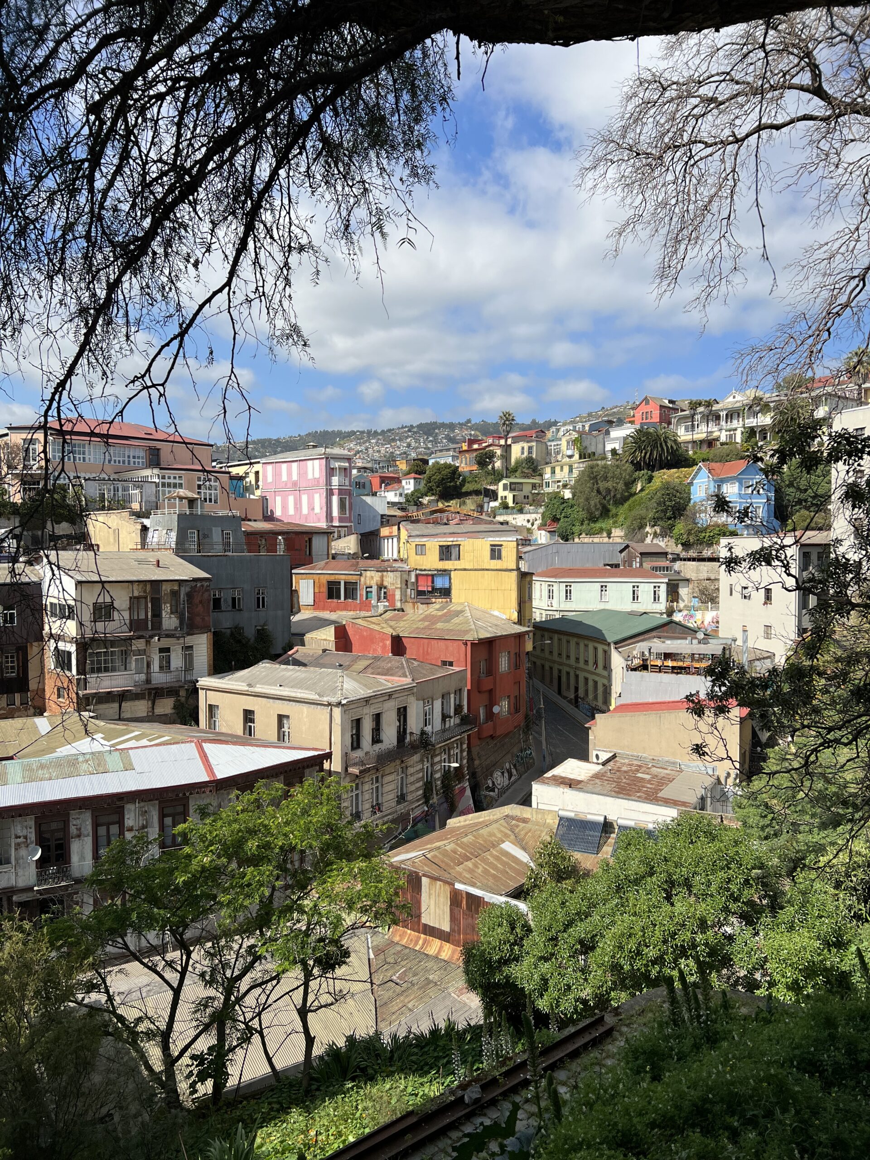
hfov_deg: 53.1
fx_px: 871
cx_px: 435
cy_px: 580
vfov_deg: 67.3
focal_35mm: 26
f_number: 1.5
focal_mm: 5.7
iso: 50
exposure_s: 1/5319
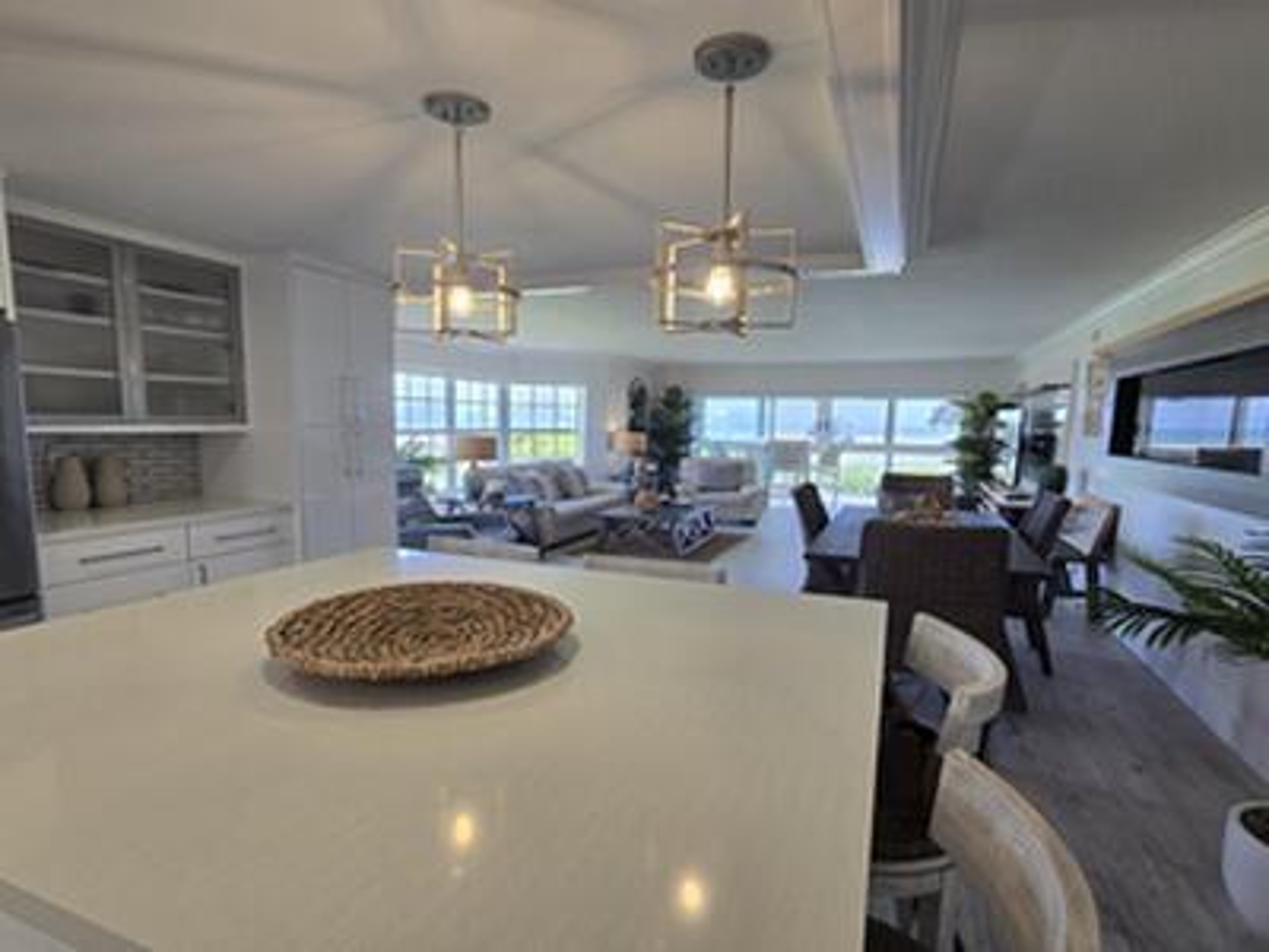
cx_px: 634
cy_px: 476
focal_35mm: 13
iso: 64
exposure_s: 1/120
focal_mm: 2.2
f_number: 2.2
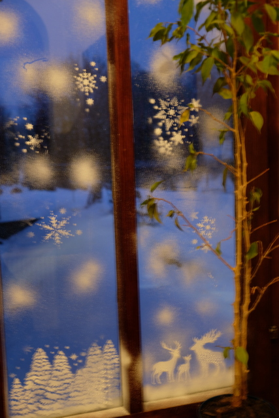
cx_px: 140
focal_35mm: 45
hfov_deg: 29.9
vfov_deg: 43.6
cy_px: 209
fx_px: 523
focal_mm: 30.2
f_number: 4
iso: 400
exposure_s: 1/1.3
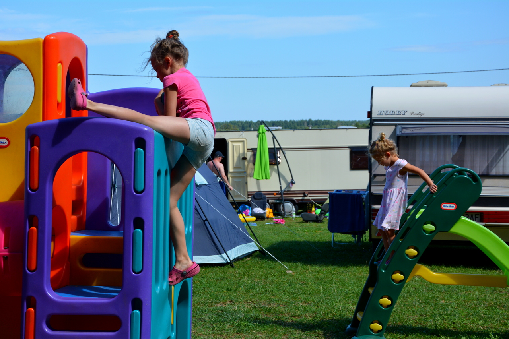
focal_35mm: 93
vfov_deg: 14.7
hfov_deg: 21.9
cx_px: 254
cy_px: 170
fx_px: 1315
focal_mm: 62
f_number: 8
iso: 140
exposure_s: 1/250
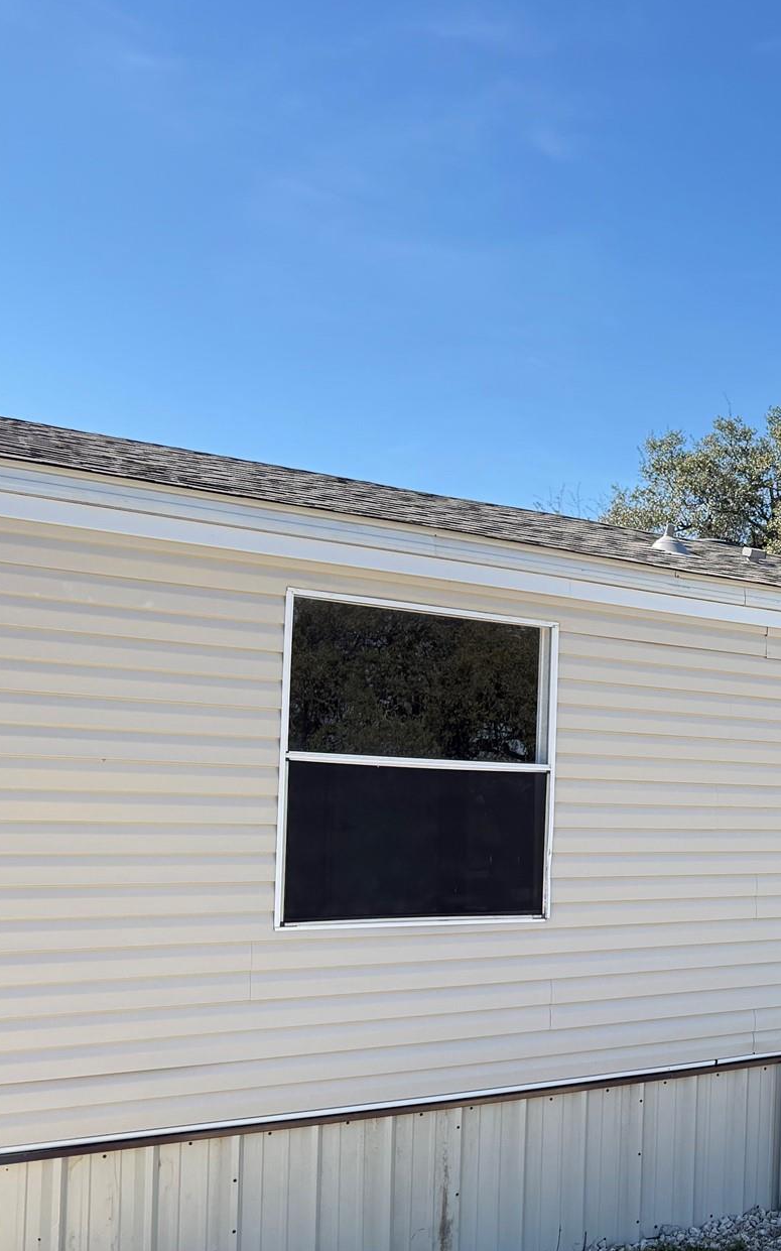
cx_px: 928
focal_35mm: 42
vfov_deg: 46.9
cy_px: 752
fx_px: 1431
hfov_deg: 27.1
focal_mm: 6.76
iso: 100
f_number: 1.78
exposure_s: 1/2370
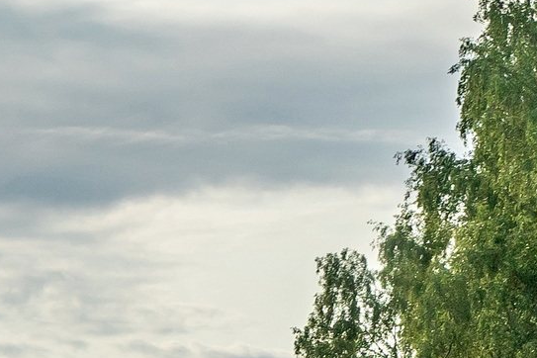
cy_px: 592
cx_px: 163
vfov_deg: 3.0
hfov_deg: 4.4
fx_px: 6921
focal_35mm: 464
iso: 200
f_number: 10
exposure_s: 1/400
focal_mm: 42
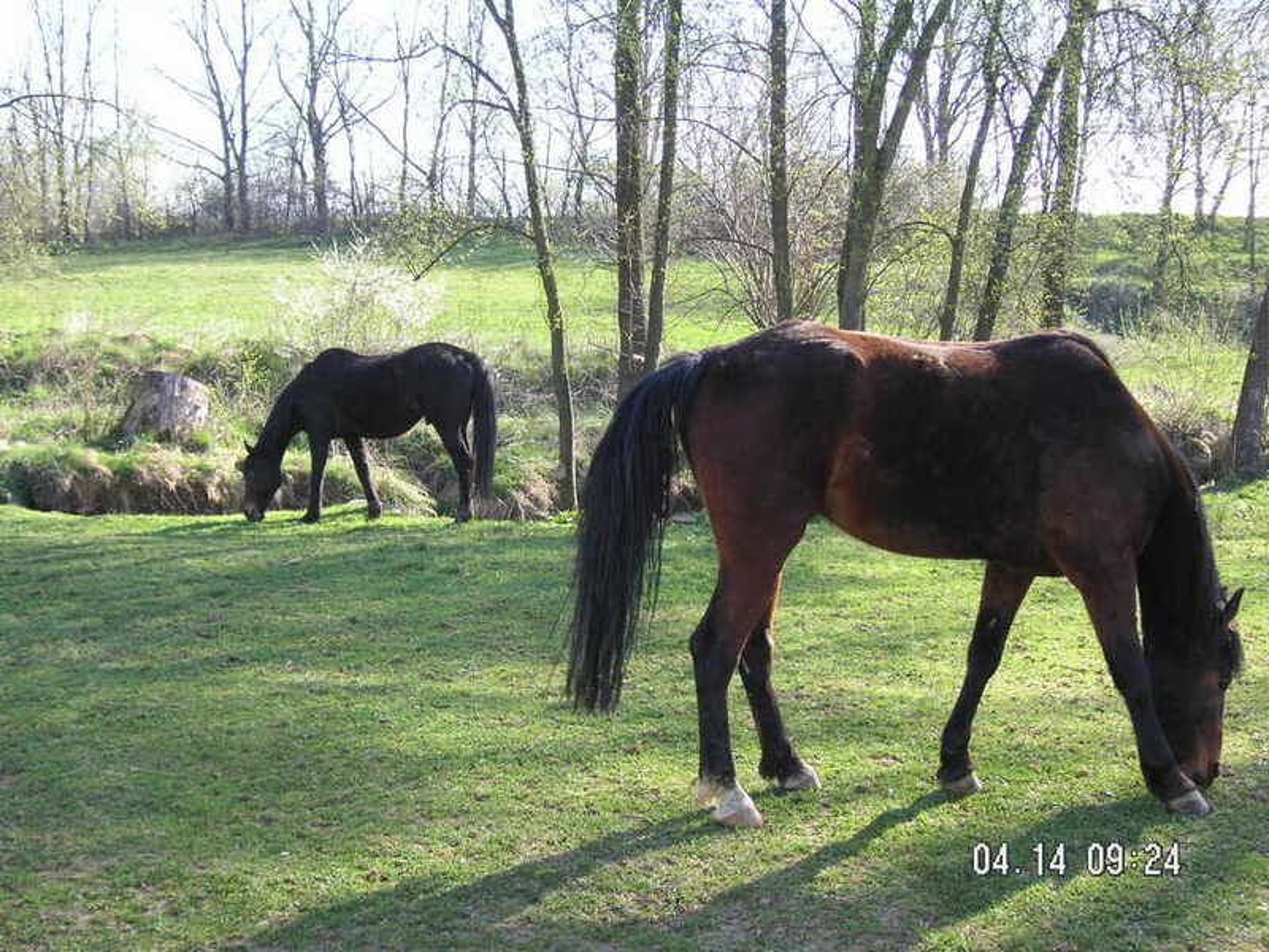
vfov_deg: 30.9
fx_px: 1723
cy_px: 476
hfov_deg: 40.4
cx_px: 634
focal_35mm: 47
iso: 50
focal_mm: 7.8
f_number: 3.3
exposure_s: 1/180
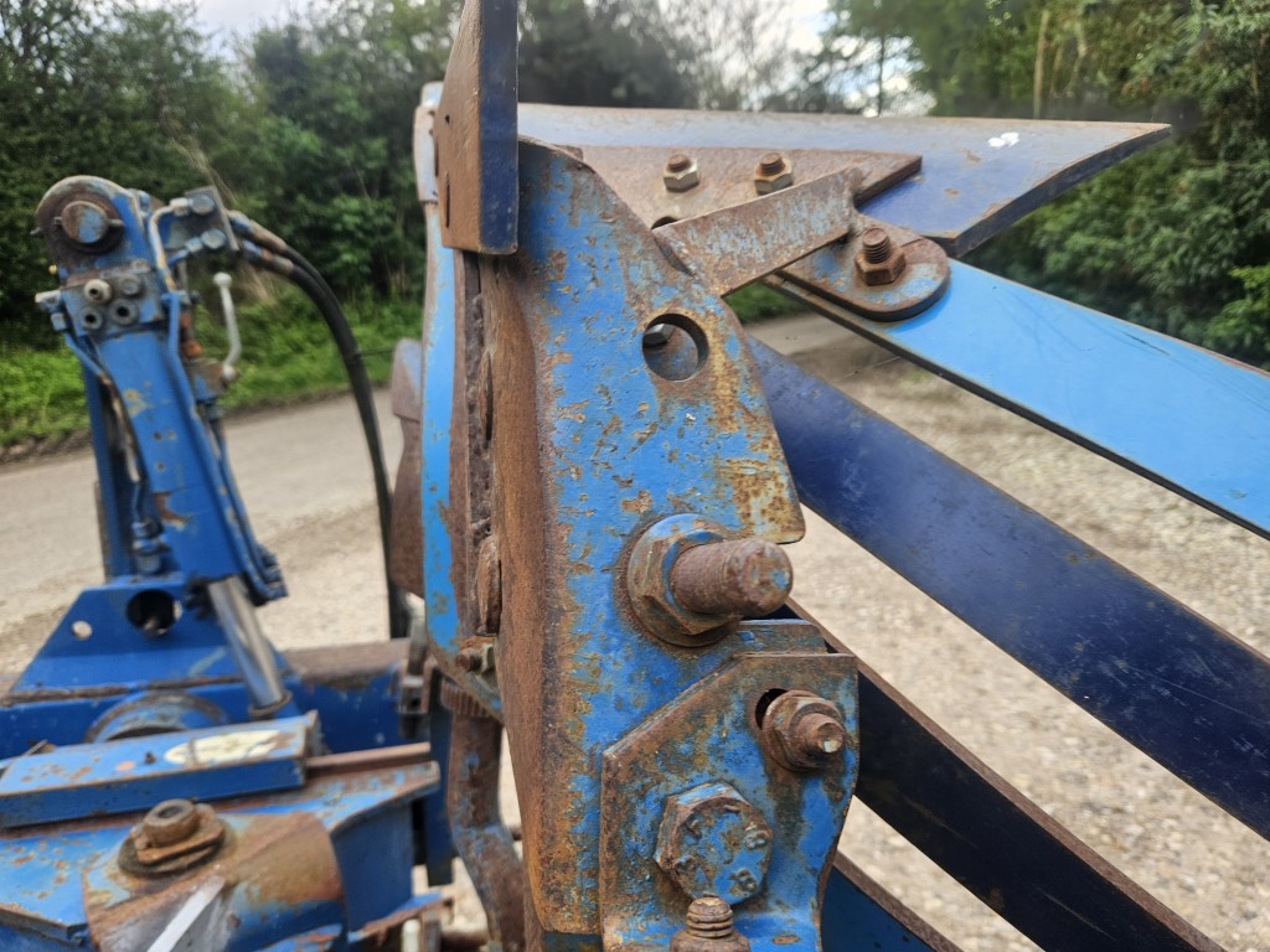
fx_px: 844
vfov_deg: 58.9
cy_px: 476
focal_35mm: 23
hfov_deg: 73.9
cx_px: 635
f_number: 1.8
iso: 40
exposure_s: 1/180
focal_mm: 5.4
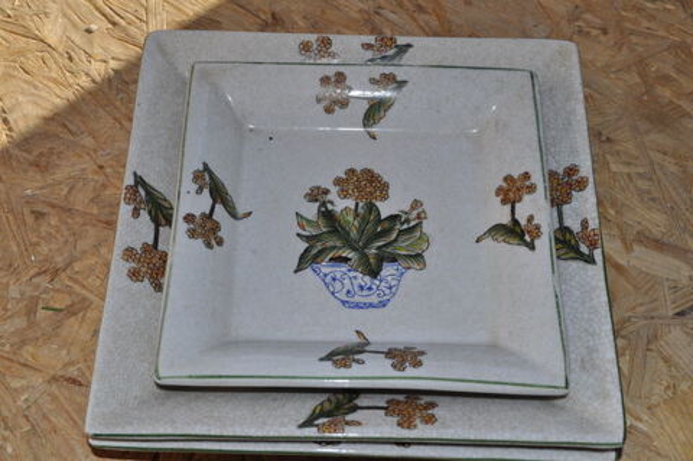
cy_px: 230
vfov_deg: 23.7
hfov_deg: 35.1
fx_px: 1096
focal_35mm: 57
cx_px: 346
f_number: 13
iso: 200
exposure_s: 1/180
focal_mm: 38
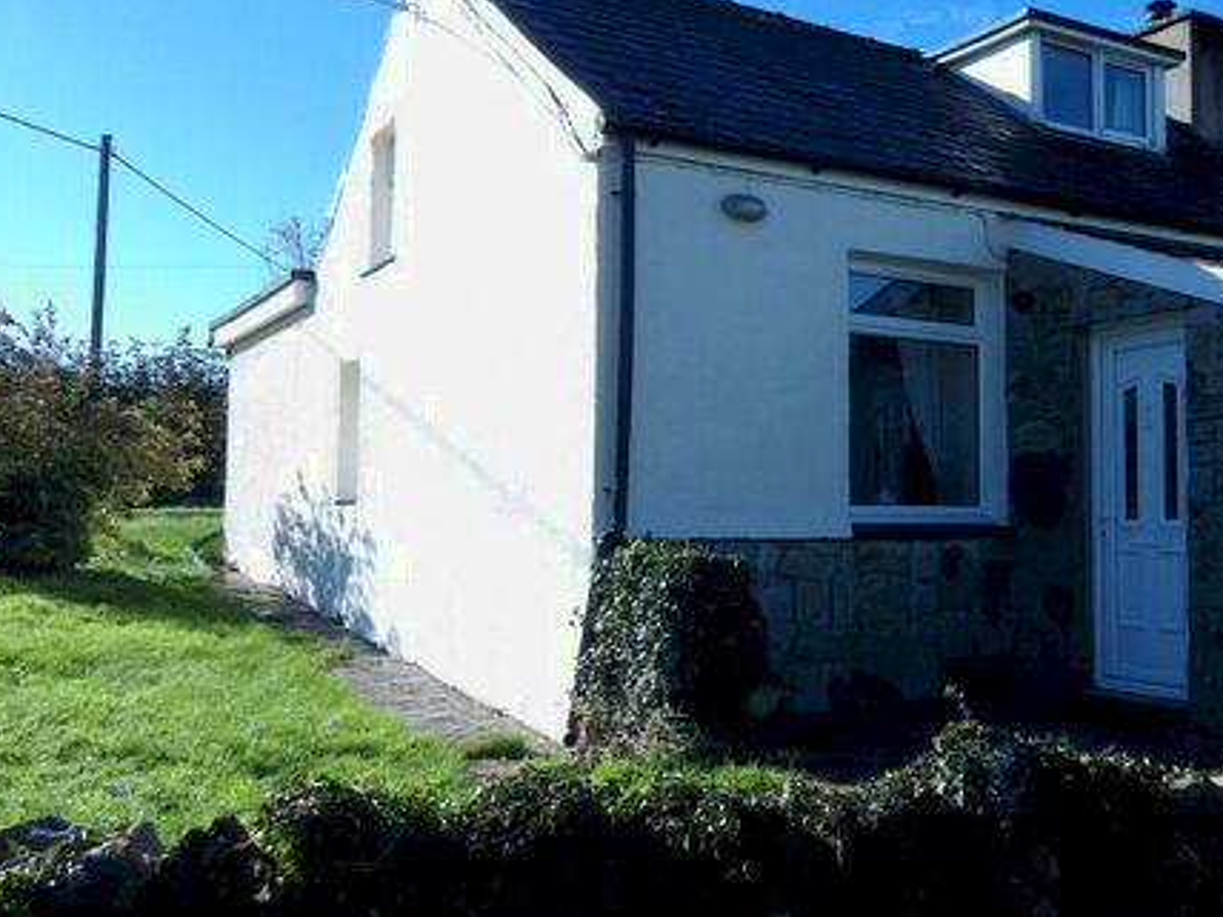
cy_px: 421
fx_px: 1272
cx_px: 872
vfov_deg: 39.6
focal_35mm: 36
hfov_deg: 49.9
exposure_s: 1/1250
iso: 100
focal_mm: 4
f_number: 3.1
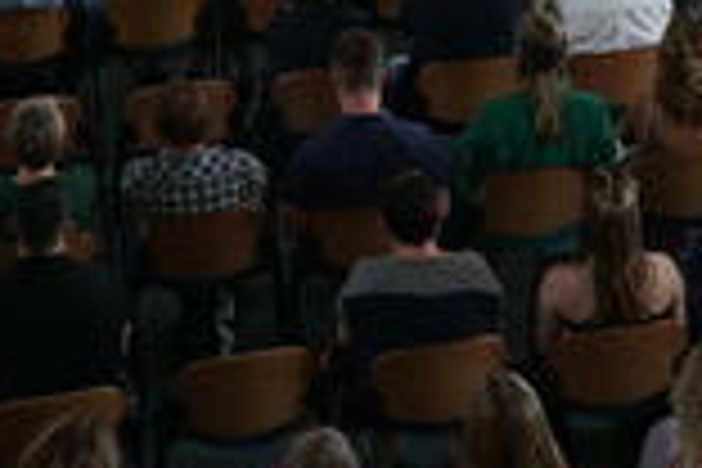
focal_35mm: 108
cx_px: 288
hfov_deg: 18.9
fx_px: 2106
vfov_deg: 12.0
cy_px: -256
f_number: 4
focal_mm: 28
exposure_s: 1/60
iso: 200
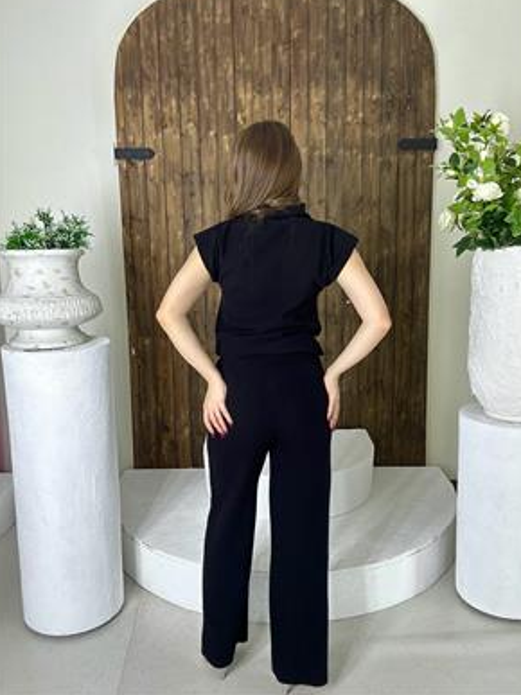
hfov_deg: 45.4
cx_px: 264
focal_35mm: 31
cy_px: 339
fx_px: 622
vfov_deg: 58.4
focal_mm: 2.69
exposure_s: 1/121
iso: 64
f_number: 1.9
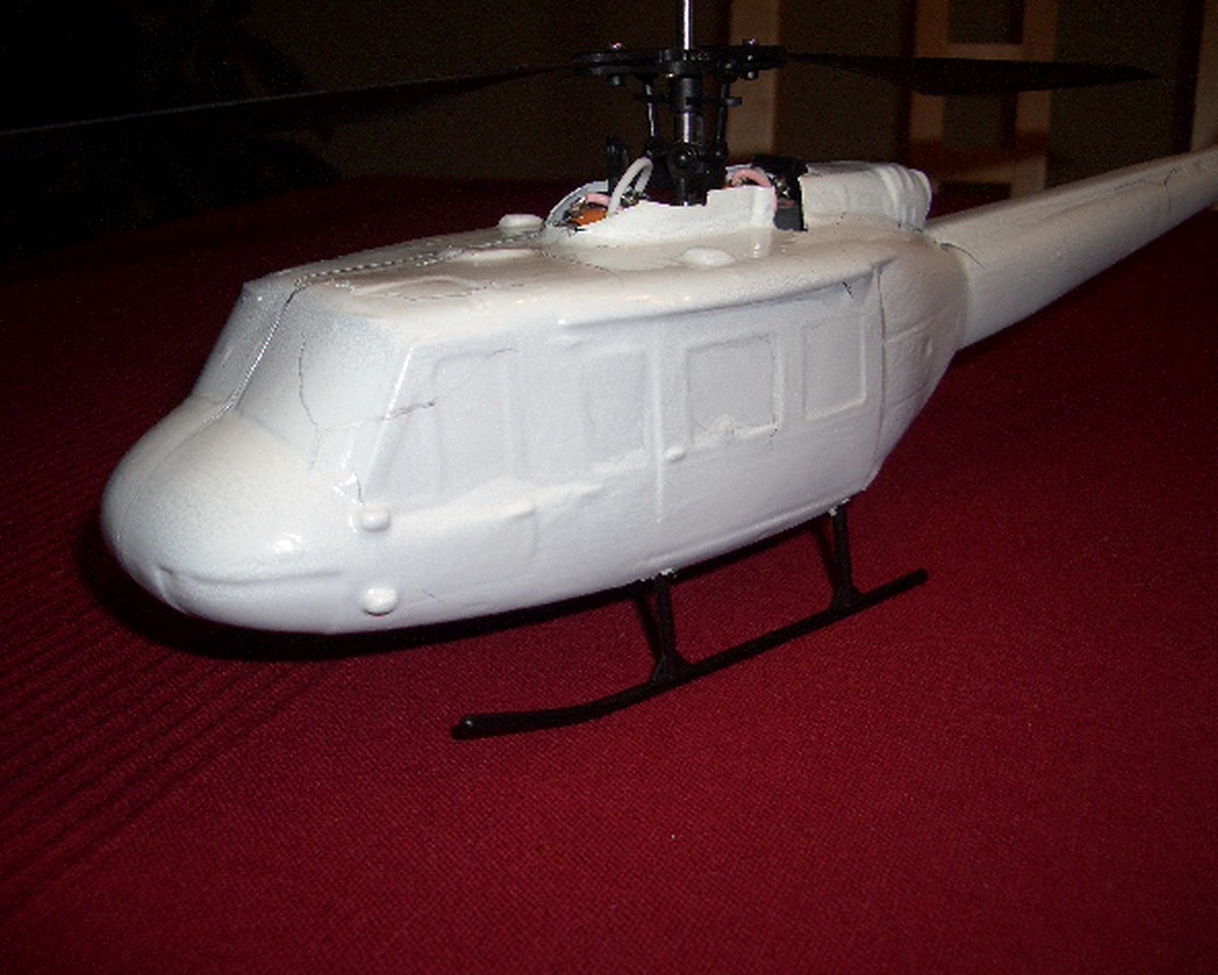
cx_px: 579
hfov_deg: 49.1
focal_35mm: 37
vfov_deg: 40.1
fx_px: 1334
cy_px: 486
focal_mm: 5.8
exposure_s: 1/60
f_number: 2.6
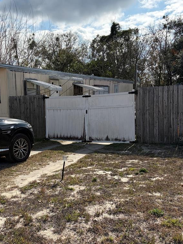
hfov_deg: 34.7
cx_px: 58
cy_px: 139
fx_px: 289
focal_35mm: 41
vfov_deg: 45.7
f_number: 1.6
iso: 64
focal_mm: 5.96
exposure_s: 1/6329
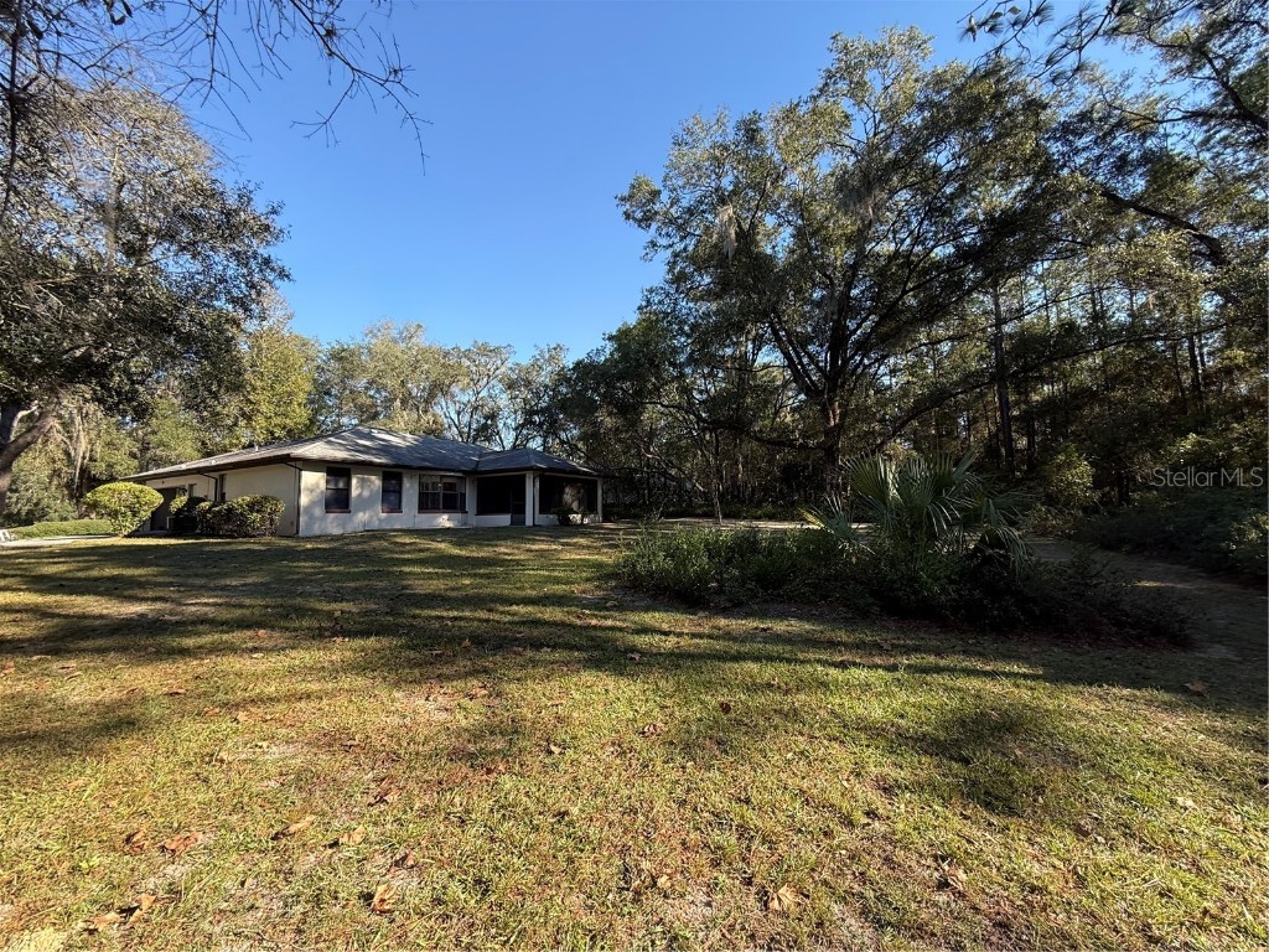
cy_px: 476
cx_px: 634
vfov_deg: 85.7
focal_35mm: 14
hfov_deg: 102.1
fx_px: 513
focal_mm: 2.22
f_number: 2.2
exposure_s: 1/374
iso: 64
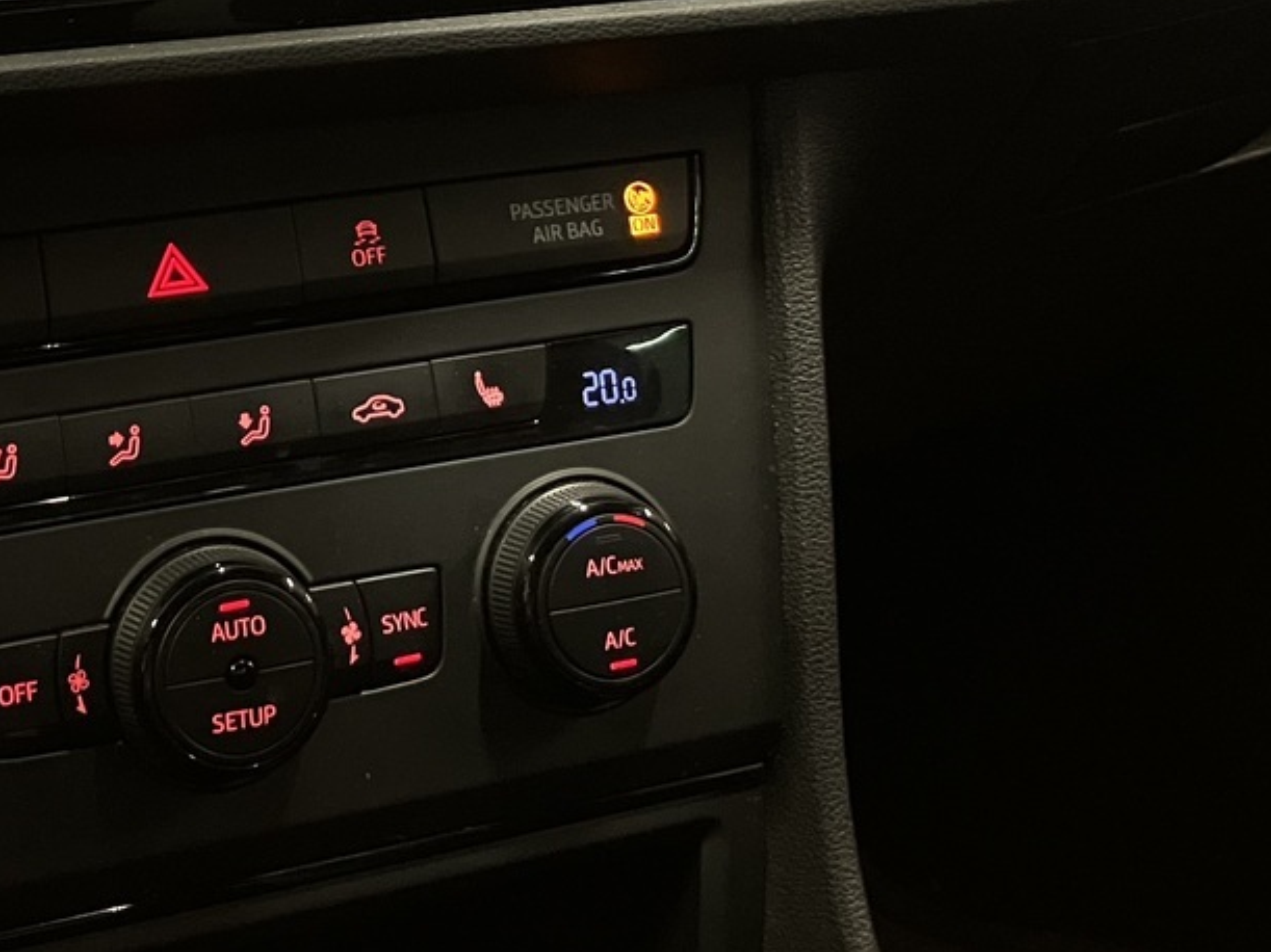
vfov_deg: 21.2
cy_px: -81
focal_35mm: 66
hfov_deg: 28.8
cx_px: 262
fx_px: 2423
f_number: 1.8
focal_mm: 3.99
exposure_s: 1/27
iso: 400
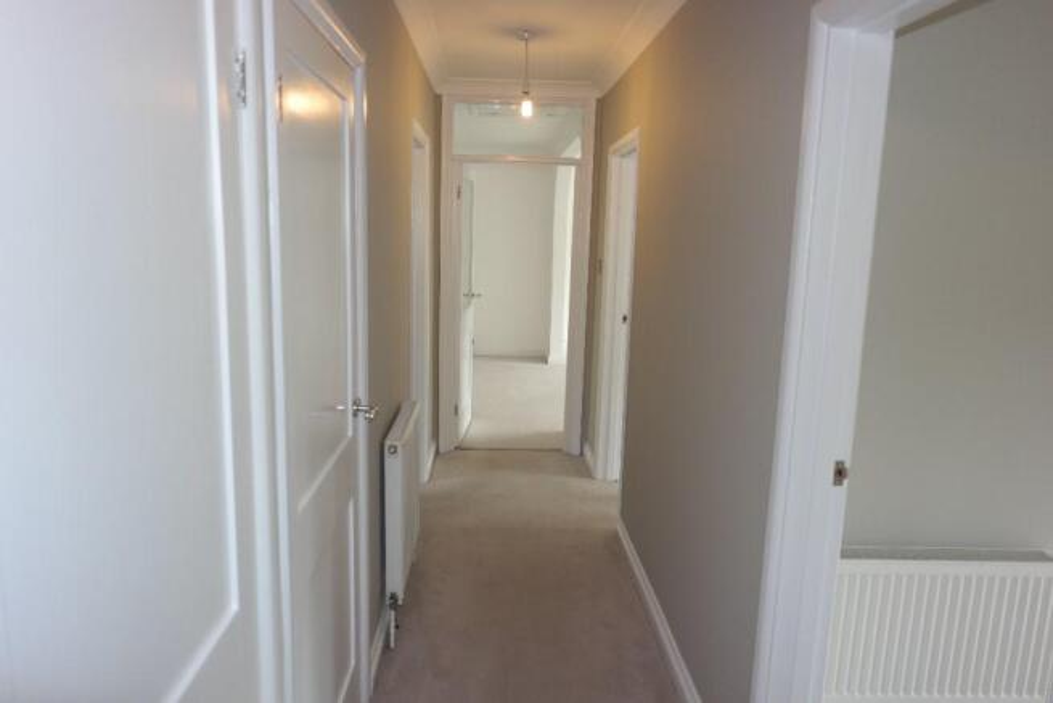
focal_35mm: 24
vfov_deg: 53.2
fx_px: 702
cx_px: 526
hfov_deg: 73.7
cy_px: 352
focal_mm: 16
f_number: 2.4
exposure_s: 1/60
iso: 200
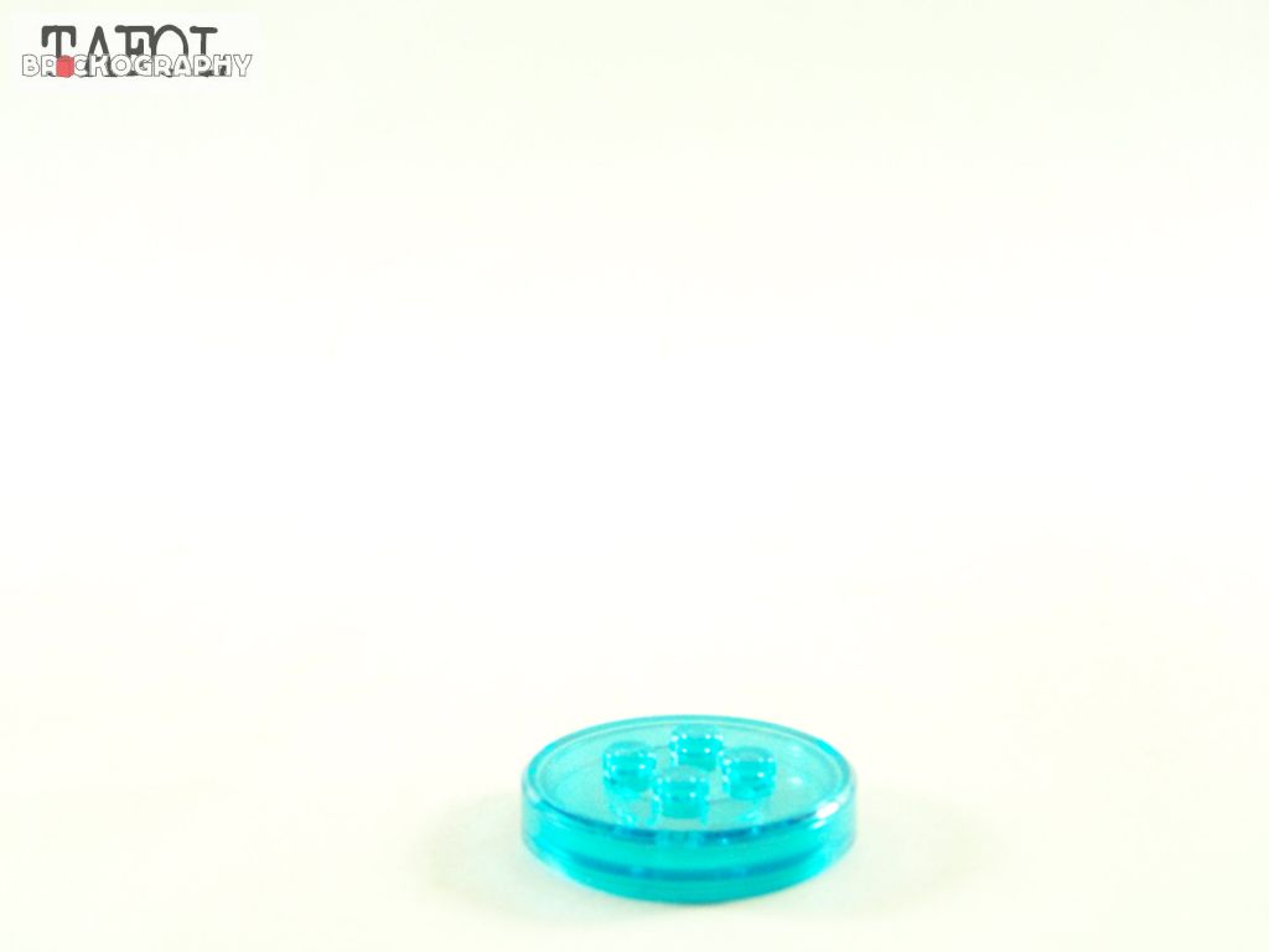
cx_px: 634
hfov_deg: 34.3
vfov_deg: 26.1
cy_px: 476
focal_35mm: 56
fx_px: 2053
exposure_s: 1/60
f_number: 3.1
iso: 400
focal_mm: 9.3
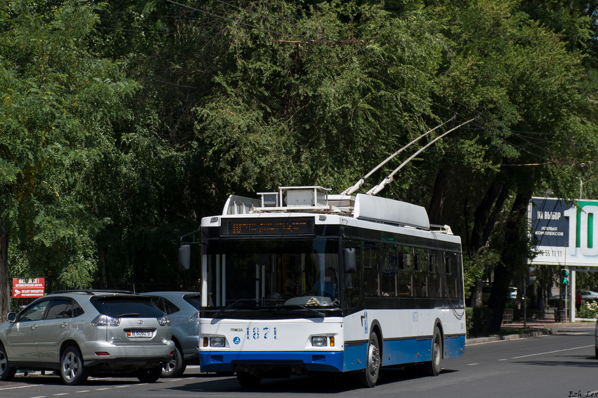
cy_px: 199
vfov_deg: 14.7
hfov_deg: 21.9
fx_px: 1545
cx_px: 299
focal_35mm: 93
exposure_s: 1/1000
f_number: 7.1
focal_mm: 62
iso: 250
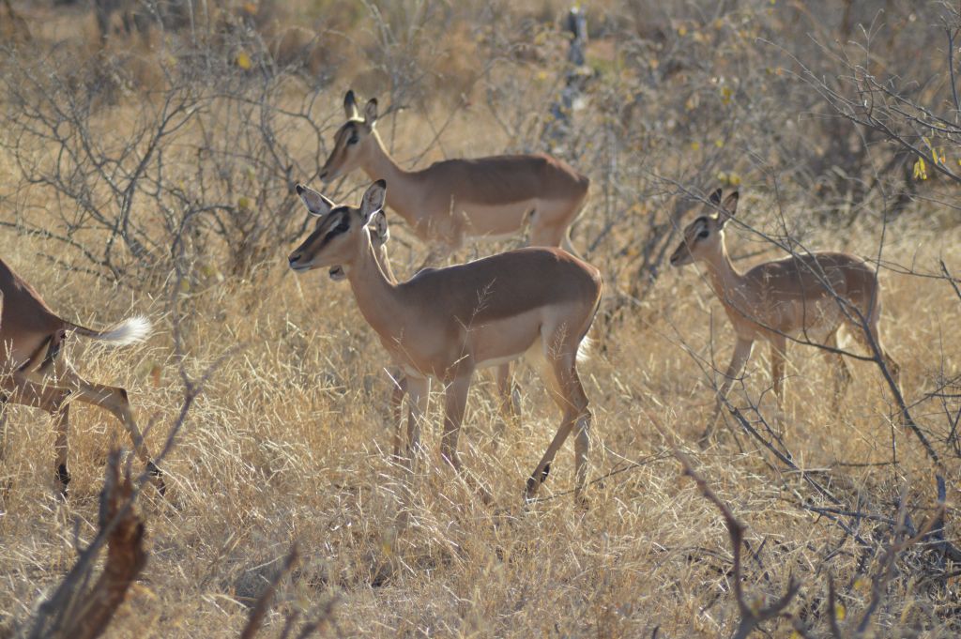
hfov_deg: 8.9
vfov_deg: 5.9
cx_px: 480
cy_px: 320
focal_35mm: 232
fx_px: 6201
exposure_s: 1/1000
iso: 400
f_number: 4.5
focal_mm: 155
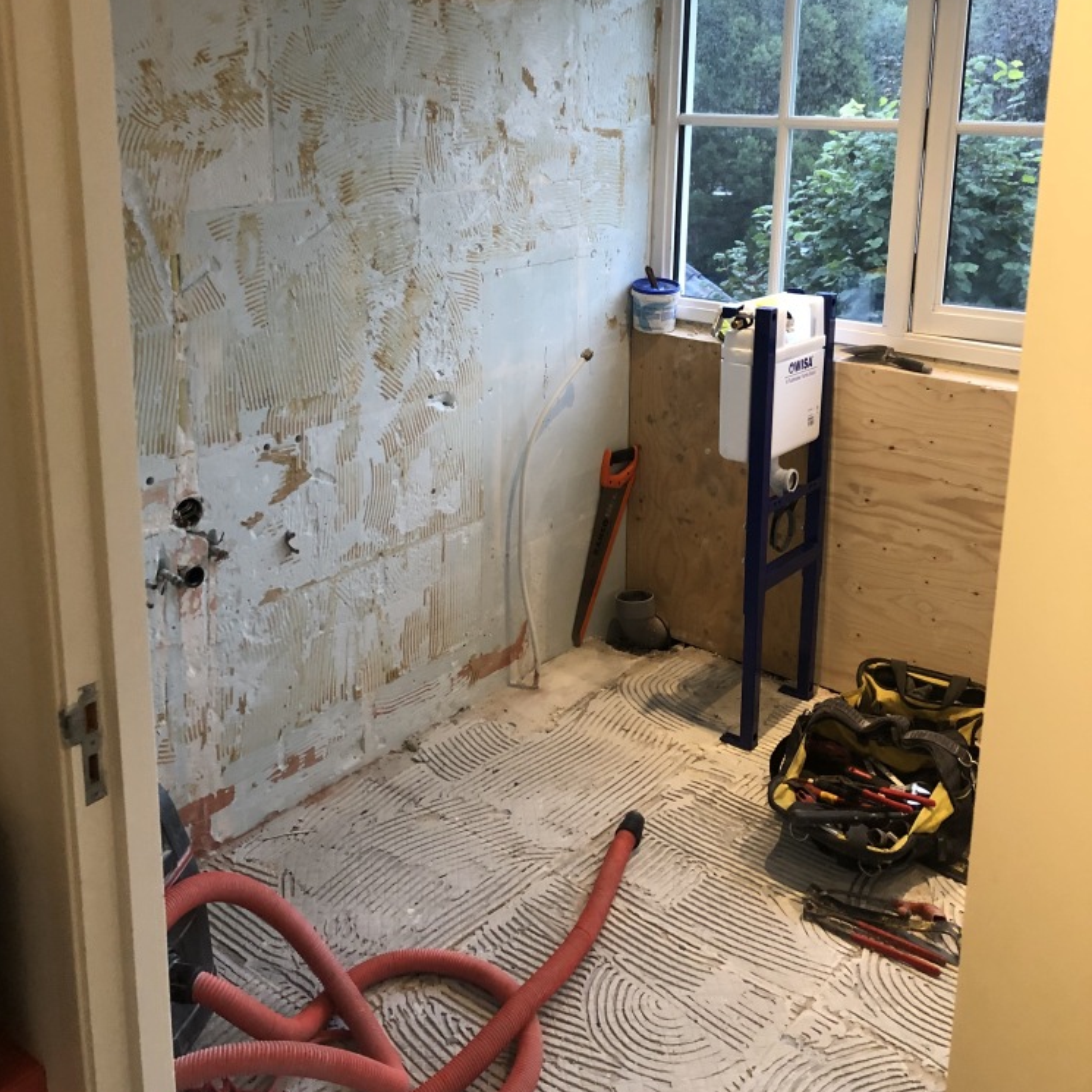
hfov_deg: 48.4
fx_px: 1213
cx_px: 531
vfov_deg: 47.6
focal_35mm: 34
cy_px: 362
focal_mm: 3.99
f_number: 1.8
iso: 80
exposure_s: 1/17
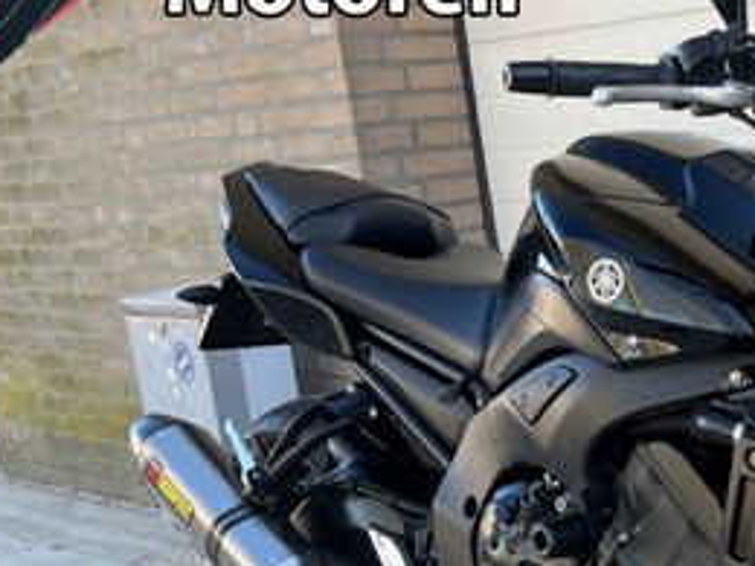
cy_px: 462
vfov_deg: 22.6
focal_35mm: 64
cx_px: 799
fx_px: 1396
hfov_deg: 28.0
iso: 50
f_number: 1.6
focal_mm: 5.1
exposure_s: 1/315
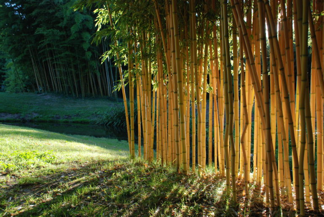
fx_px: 297
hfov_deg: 57.2
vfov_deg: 40.1
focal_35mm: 33
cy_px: 108
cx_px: 162
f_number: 7.1
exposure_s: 1/100
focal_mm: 22
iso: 400
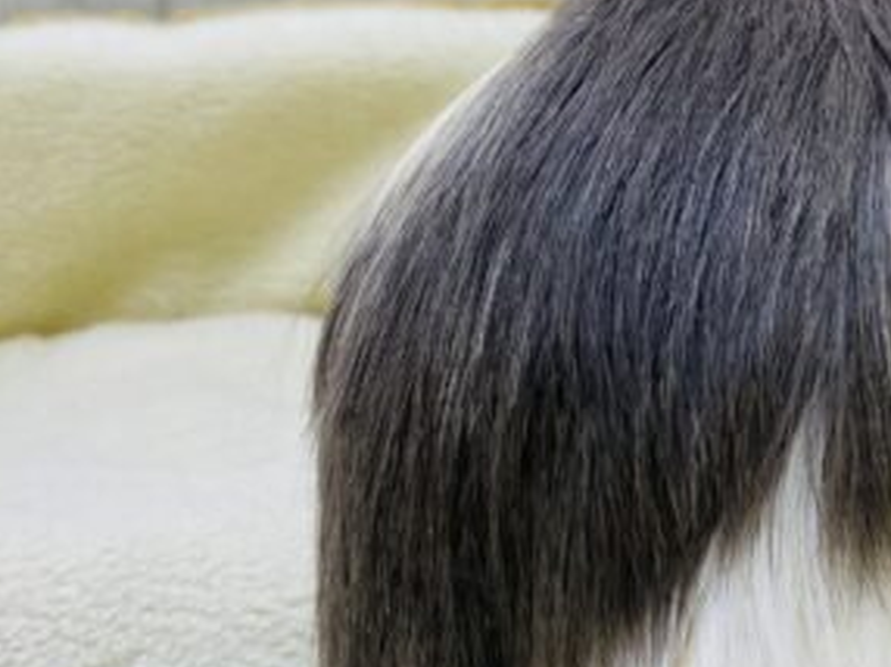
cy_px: 309
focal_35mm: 56
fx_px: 1440
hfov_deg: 32.7
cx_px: 794
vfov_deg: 26.1
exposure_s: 1/100
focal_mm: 4.25
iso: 80
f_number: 1.8
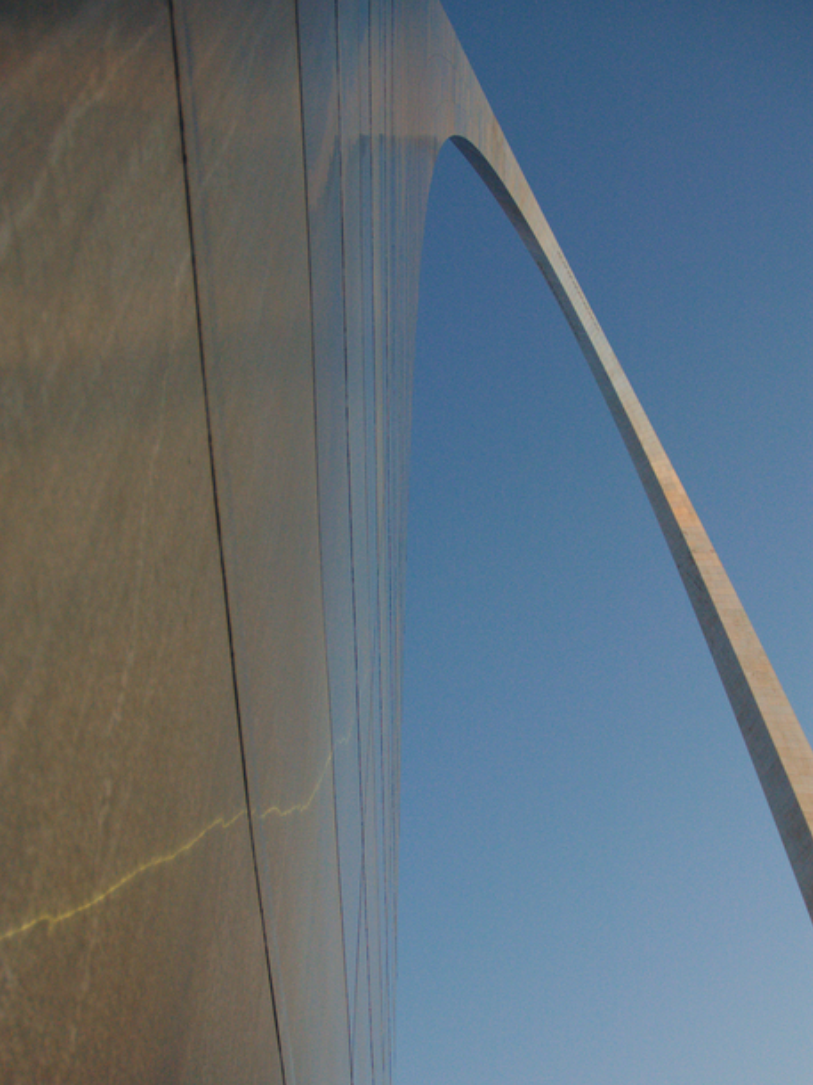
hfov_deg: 41.7
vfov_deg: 53.9
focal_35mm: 34
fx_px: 1065
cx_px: 443
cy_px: 594
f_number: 3.5
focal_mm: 18
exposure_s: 1/250
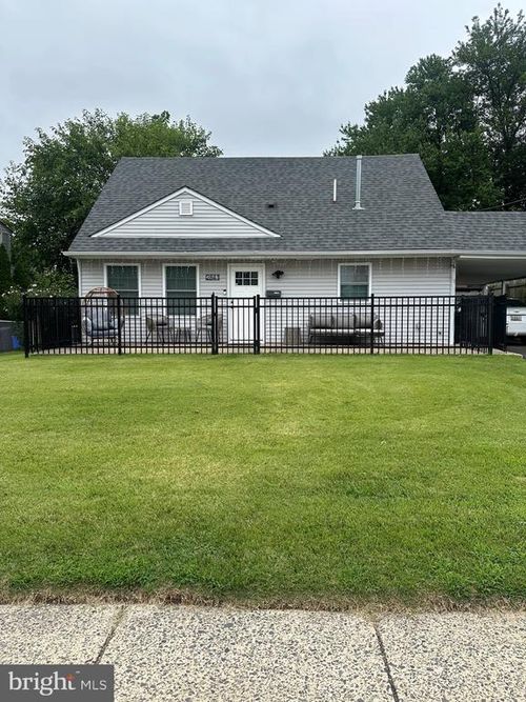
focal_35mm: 24
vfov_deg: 71.6
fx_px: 486
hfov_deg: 56.8
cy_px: 351
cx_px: 263
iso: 80
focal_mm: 6.86
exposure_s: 1/1157
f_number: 1.78
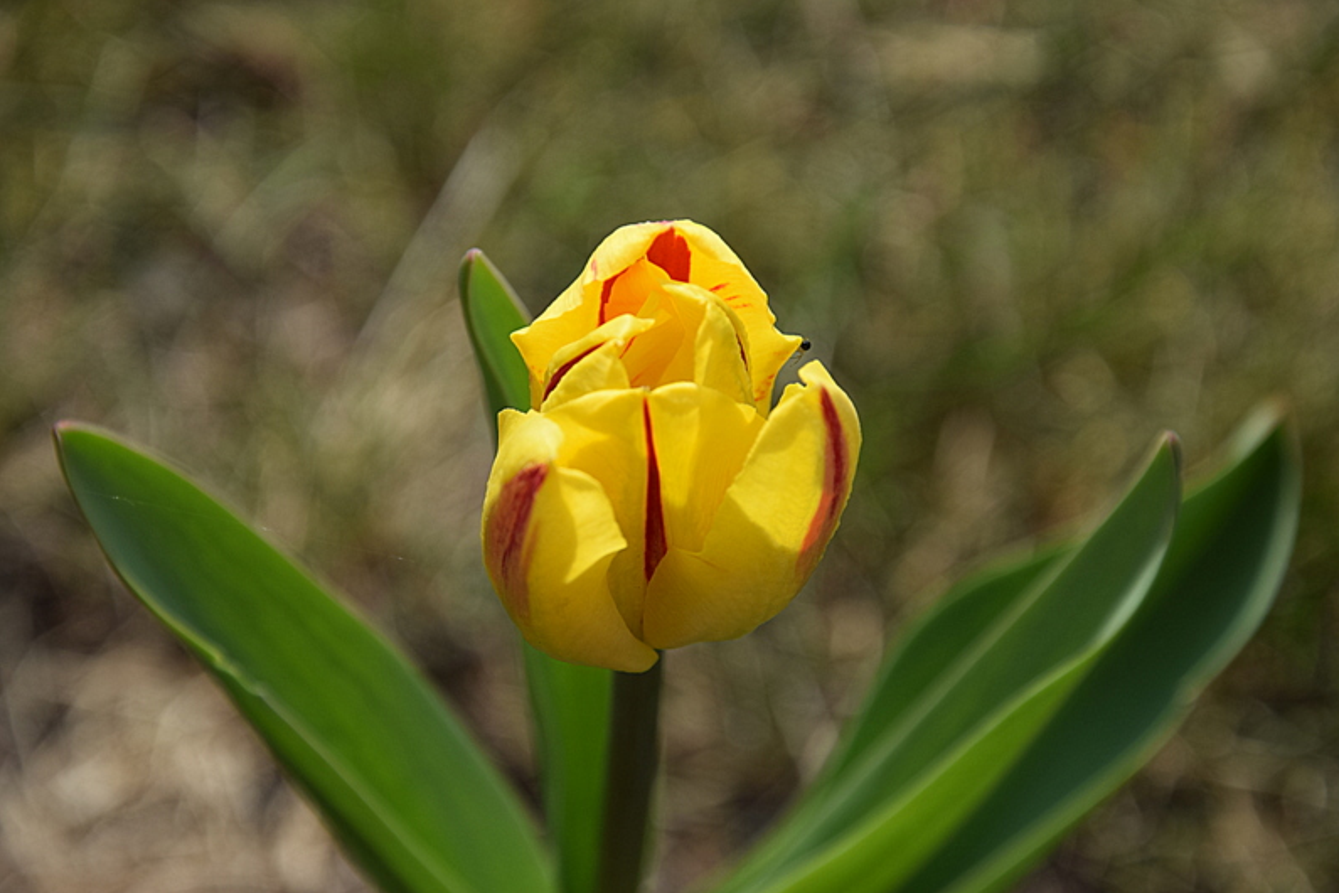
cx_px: 670
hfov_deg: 13.0
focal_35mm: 159
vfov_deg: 8.7
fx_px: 5895
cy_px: 446
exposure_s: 1/640
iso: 200
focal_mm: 105
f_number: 8
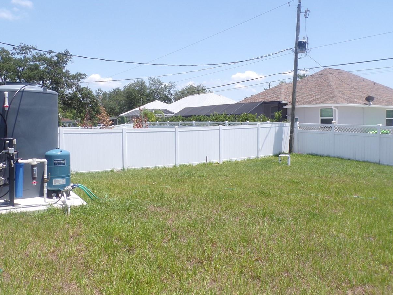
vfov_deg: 44.1
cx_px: 214
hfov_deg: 56.7
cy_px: 130
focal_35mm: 32
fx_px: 363
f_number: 5.8
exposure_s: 1/250
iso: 80
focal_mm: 4.3
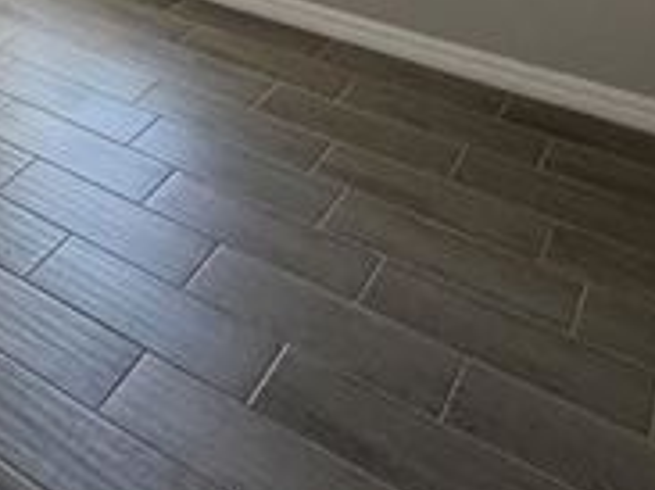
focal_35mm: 54
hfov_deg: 32.5
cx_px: -13
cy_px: -343
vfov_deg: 20.6
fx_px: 1021
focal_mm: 2.22
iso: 64
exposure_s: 1/179
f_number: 2.2
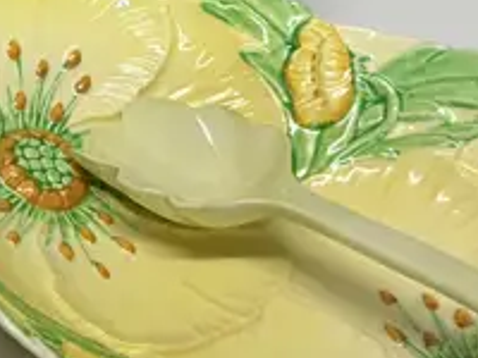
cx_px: -206
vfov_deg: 11.9
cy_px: -24
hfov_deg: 15.0
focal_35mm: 123
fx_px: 1698
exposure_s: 1/100
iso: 64
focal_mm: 6.86
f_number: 1.78
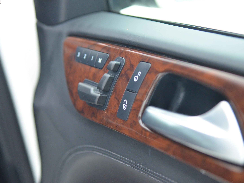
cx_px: 115
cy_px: 92
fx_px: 465
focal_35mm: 66
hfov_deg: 29.4
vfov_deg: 22.3
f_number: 2.8
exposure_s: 1/200
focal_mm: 40
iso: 1600
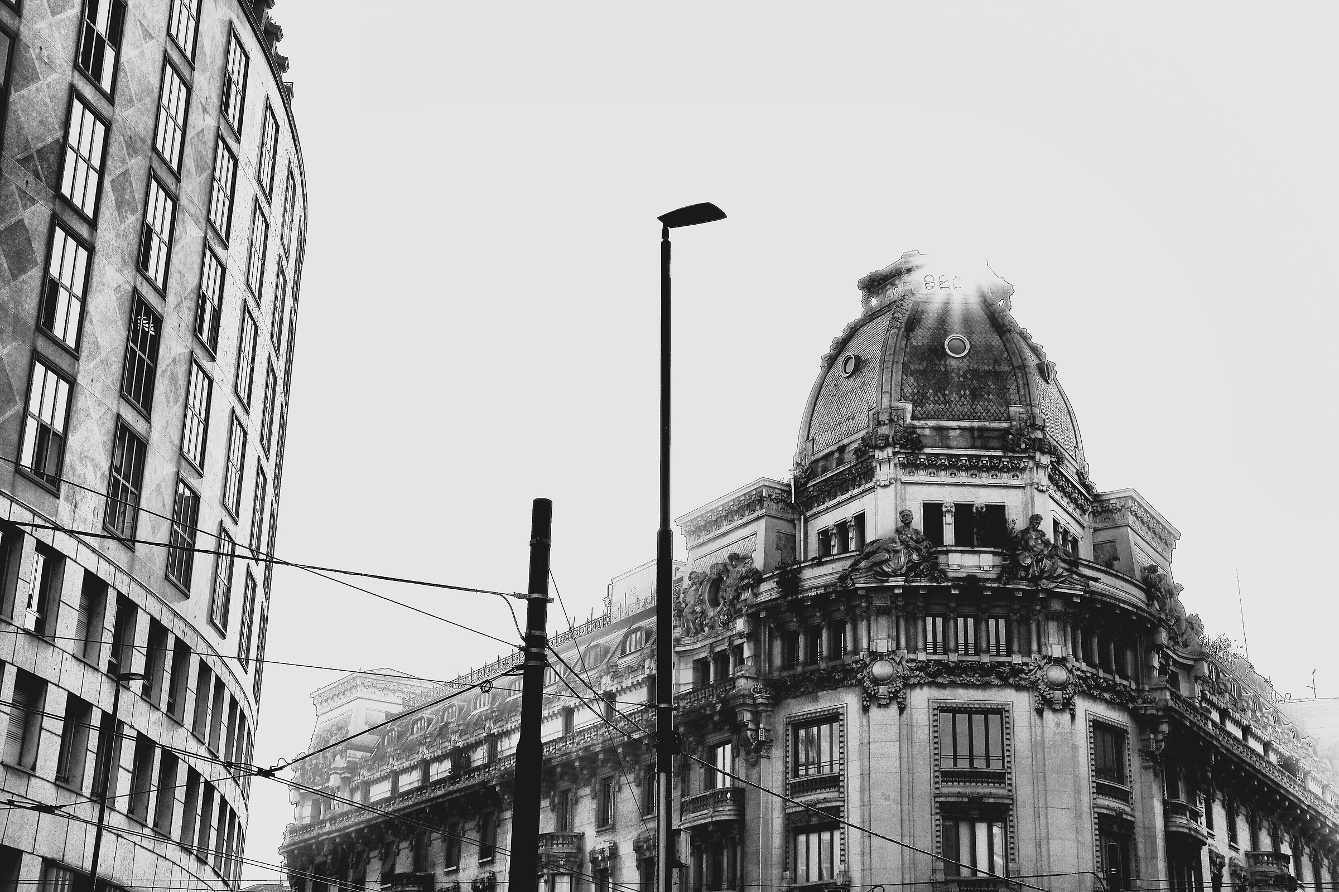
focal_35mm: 53
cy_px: 446
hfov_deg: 37.5
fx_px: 1971
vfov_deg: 25.5
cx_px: 670
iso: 100
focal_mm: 35
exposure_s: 1/500
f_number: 10
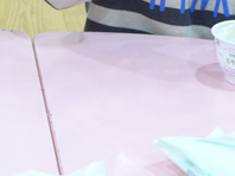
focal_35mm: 152
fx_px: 1031
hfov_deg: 12.8
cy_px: -87
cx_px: -8
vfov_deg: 9.5
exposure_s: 1/80
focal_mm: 9.2
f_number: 1.8
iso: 250
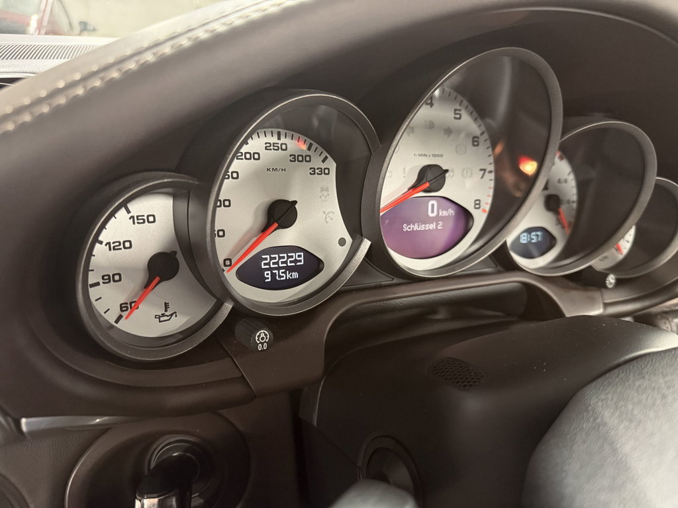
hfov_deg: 71.6
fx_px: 470
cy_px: 254
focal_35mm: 24
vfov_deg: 56.8
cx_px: 339
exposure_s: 1/33
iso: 800
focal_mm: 6.76
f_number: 1.78
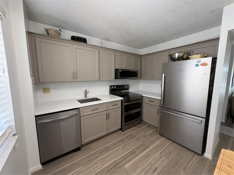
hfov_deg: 102.1
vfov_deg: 85.7
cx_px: 117
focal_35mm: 14
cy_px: 88
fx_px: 95
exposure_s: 1/60
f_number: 2.2
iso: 125
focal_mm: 2.22
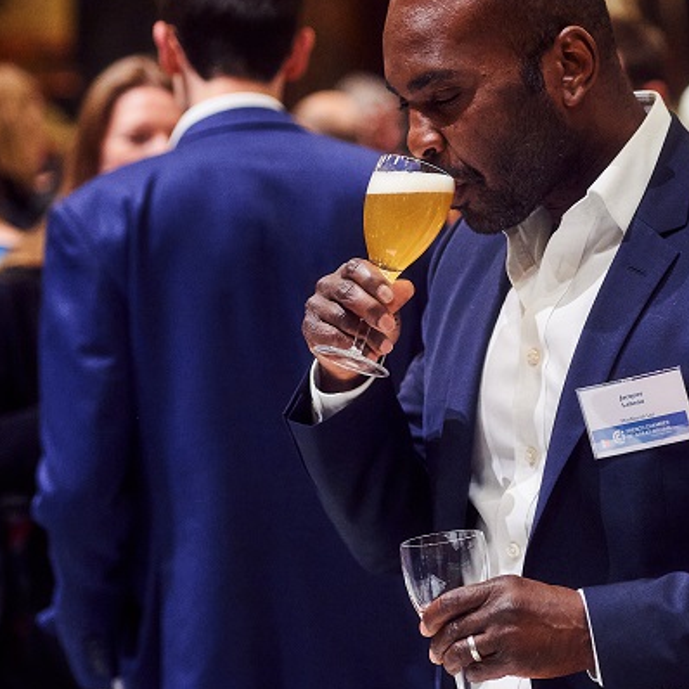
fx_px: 3175
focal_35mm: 141
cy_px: 307
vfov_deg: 12.4
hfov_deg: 12.4
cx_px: 512
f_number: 2.8
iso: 2000
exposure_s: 1/250
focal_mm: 86
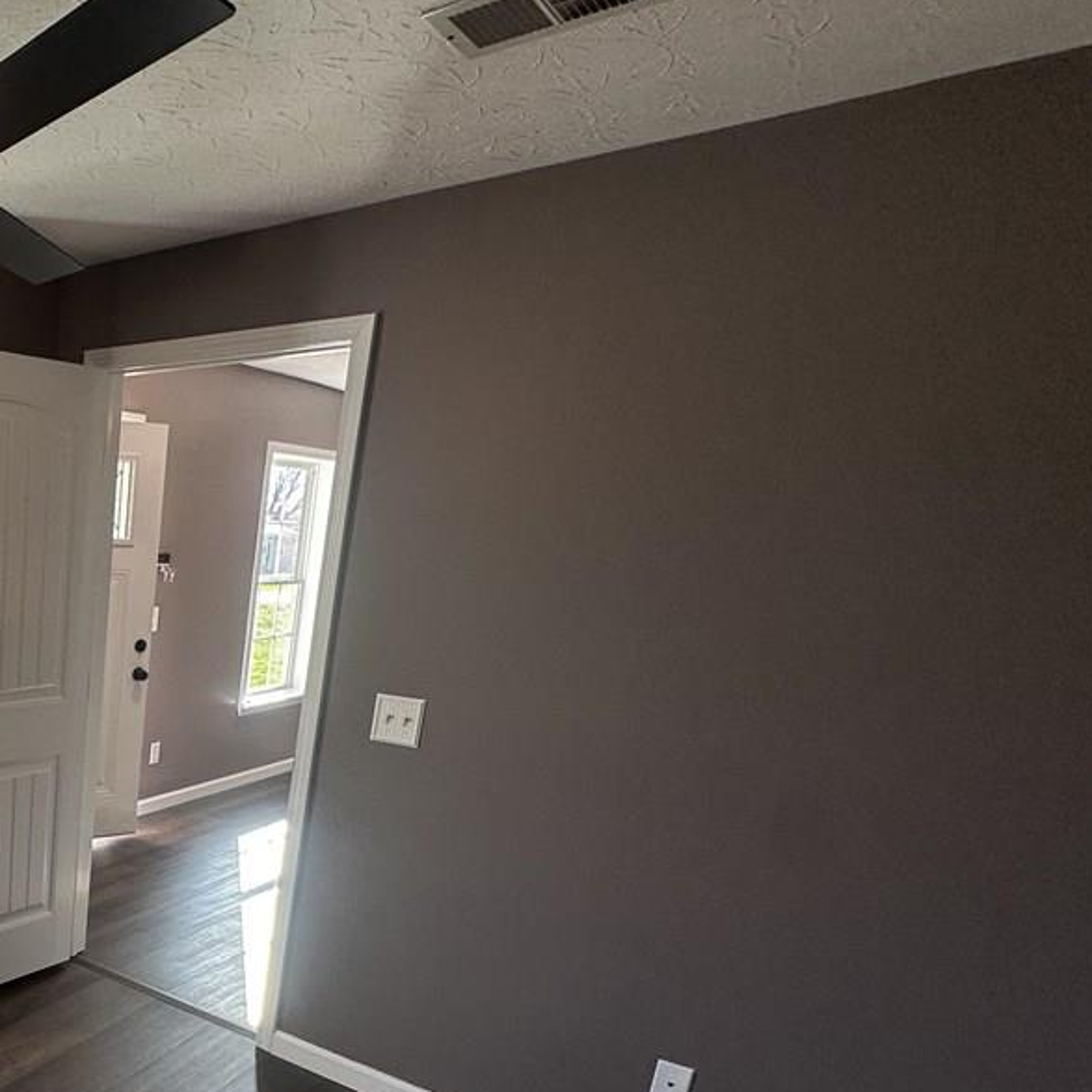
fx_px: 964
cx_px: -45
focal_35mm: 27
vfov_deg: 56.1
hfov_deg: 47.1
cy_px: 822
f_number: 2.2
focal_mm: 2.22
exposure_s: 1/120
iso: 64
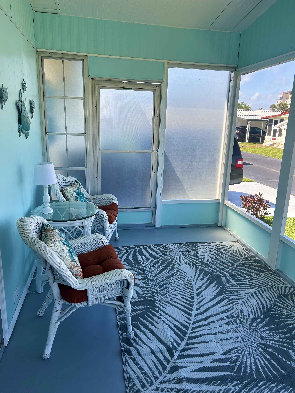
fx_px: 295
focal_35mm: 26
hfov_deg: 53.1
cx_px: 148
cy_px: 196
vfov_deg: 67.3
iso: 50
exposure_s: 1/758
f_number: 1.5
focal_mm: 5.7
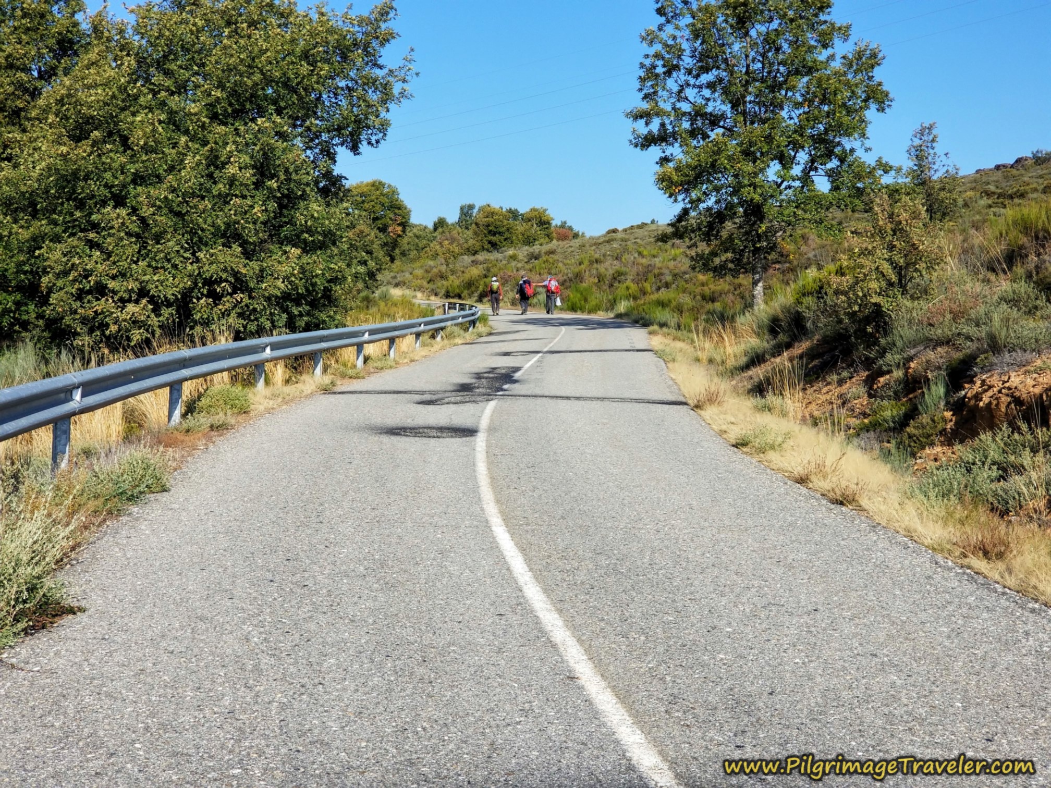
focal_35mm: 52
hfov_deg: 36.8
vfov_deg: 28.0
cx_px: 526
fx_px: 1579
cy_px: 394
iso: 25
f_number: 2.4
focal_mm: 6
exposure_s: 1/780
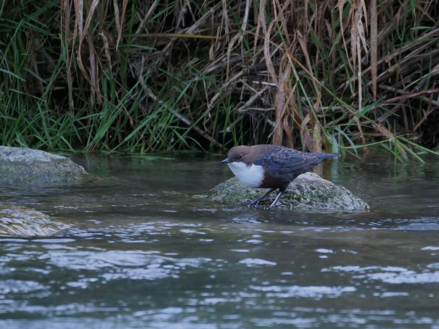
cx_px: 220
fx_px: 10146
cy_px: 164
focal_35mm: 800
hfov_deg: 2.5
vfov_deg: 1.9
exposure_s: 1/125
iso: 2000
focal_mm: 400
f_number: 6.3
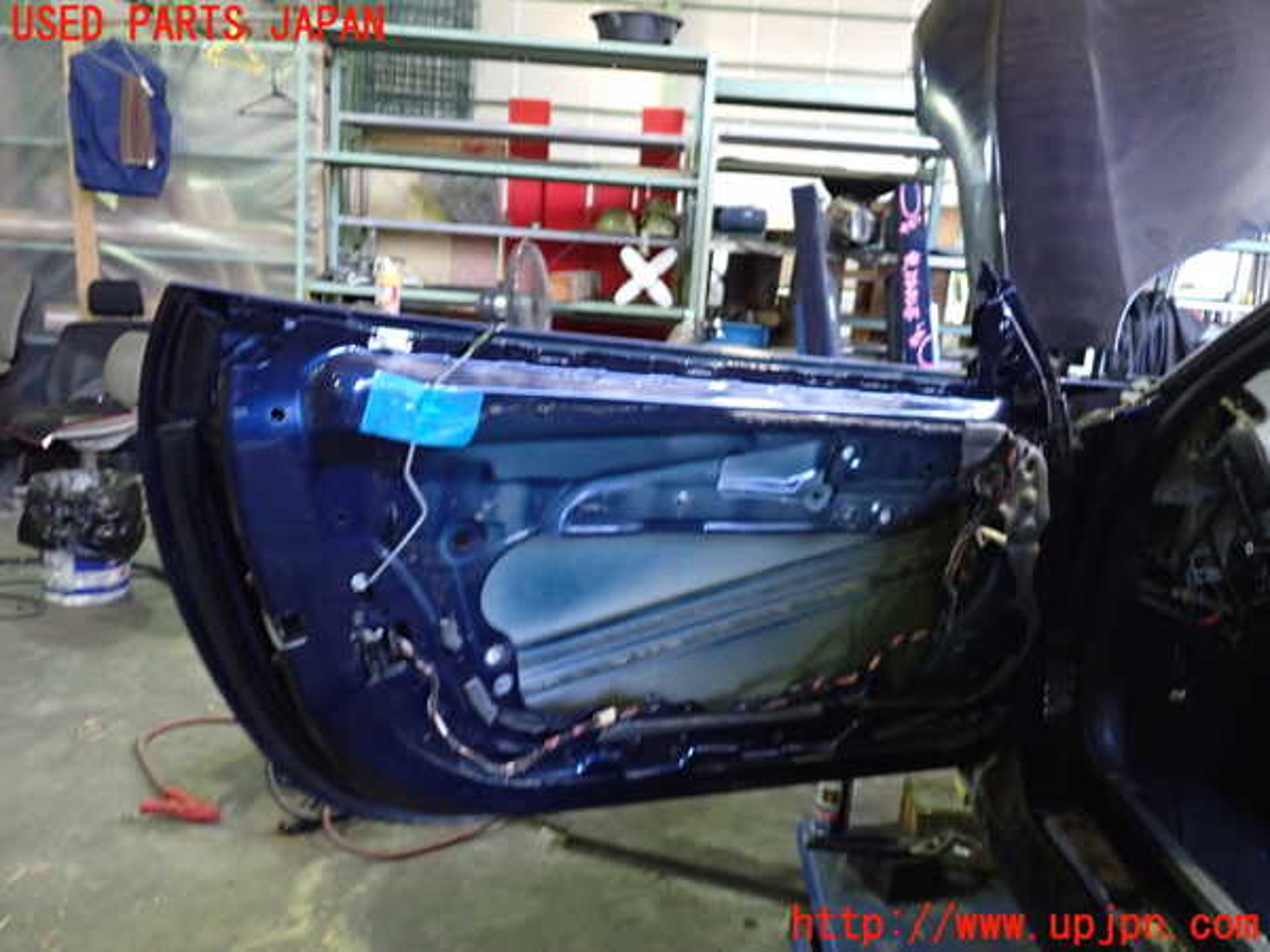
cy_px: 476
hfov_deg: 60.0
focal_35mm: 30
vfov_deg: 46.8
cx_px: 635
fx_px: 1101
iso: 800
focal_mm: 5.4
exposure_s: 1/30
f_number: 2.3
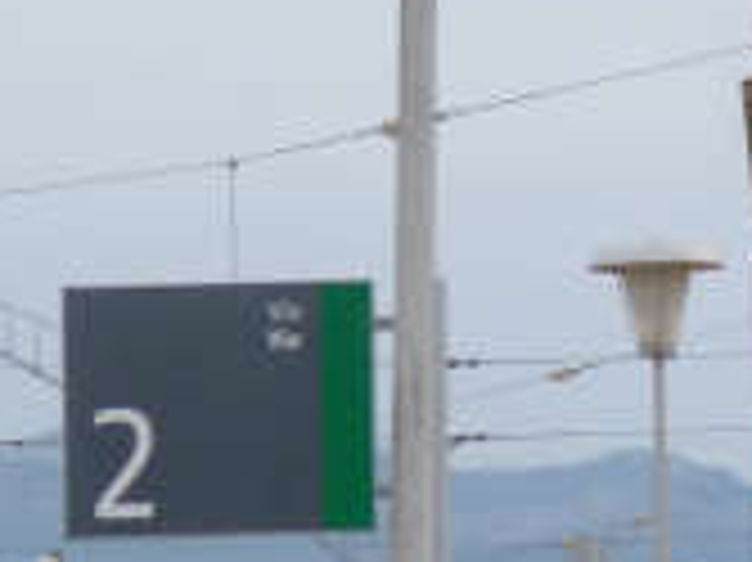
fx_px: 7294
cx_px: 1536
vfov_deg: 4.4
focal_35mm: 336
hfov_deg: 5.8
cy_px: 369
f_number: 4.7
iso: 100
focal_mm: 13.2
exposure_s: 1/250
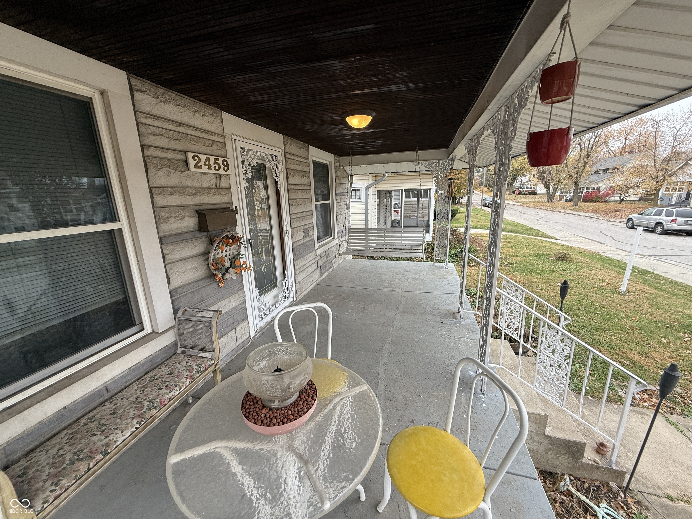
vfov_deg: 85.7
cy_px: 260
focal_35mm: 14
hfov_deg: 102.1
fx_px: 280
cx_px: 346
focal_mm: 2.22
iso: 80
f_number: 2.2
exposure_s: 1/99
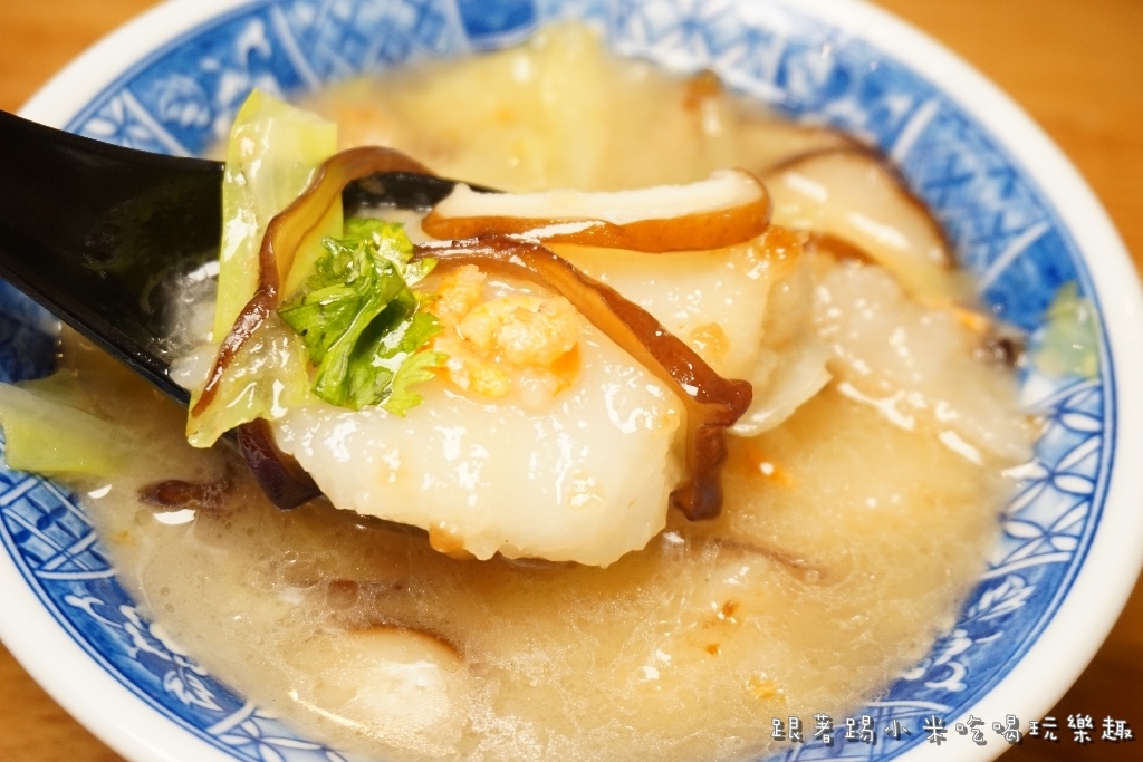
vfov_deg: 29.0
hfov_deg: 42.3
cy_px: 381
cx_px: 572
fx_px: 1476
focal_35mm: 46
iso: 640
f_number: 5
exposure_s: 1/60
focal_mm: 31
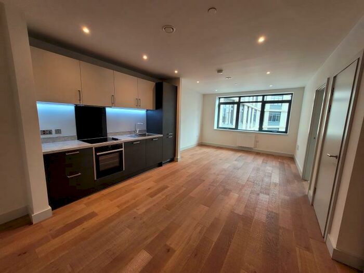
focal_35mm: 13
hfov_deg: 106.2
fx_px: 137
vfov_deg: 89.9
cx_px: 182
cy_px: 136
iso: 125
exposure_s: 1/50
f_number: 2.2
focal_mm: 1.74
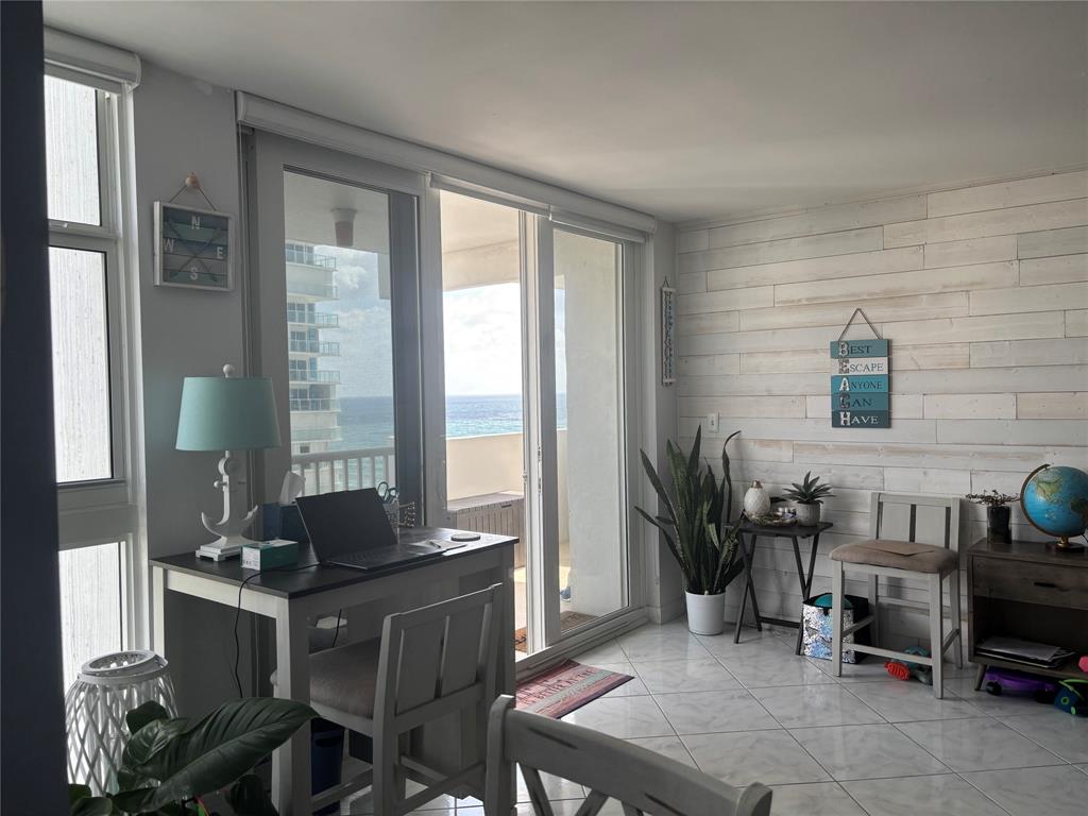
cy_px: 408
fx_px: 817
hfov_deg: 67.3
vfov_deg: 53.1
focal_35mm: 26
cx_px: 544
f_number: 1.6
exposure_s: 1/269
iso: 50
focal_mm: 5.96
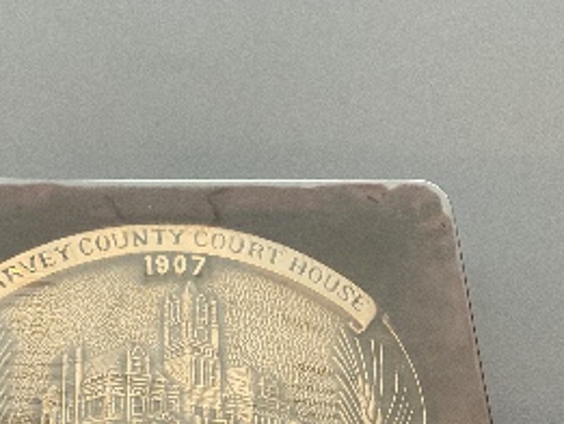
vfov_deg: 20.3
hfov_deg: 27.2
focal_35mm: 71
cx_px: 169
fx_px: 1157
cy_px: 385
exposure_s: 1/60
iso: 125
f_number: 1.8
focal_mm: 3
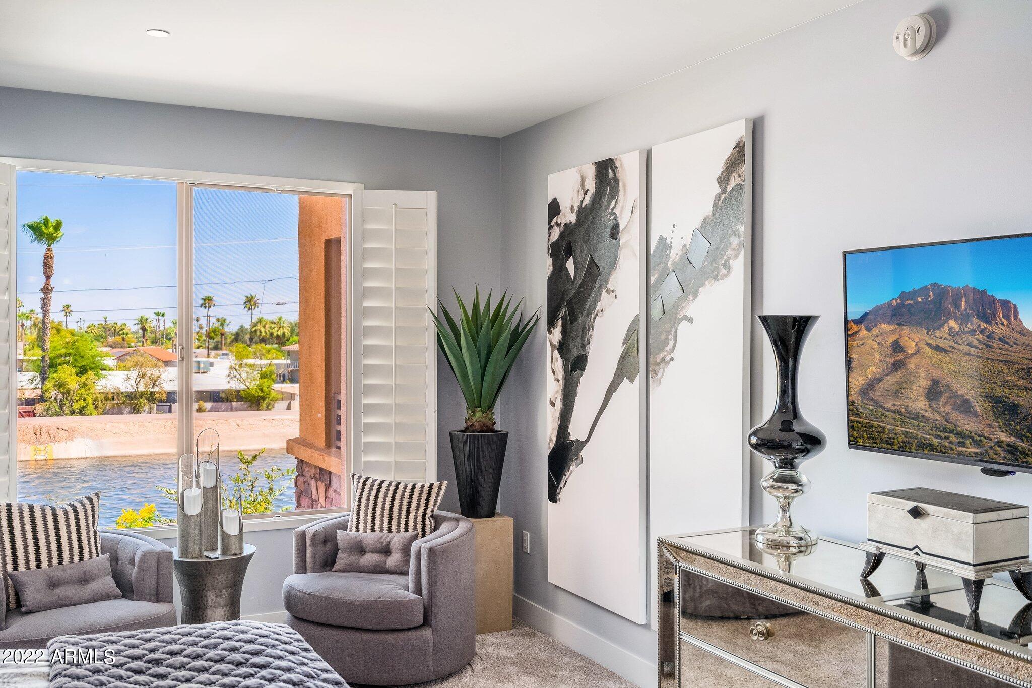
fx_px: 975
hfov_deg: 55.8
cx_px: 516
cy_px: 344
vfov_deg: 38.9
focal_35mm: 34
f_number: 6.3
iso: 100
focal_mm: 34
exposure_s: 1/320
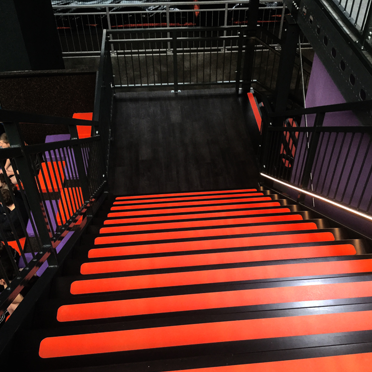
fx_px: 450
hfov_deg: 44.9
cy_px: 188
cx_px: 195
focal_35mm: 37
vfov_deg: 44.9
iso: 50
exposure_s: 1/33
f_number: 2.4
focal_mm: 3.3
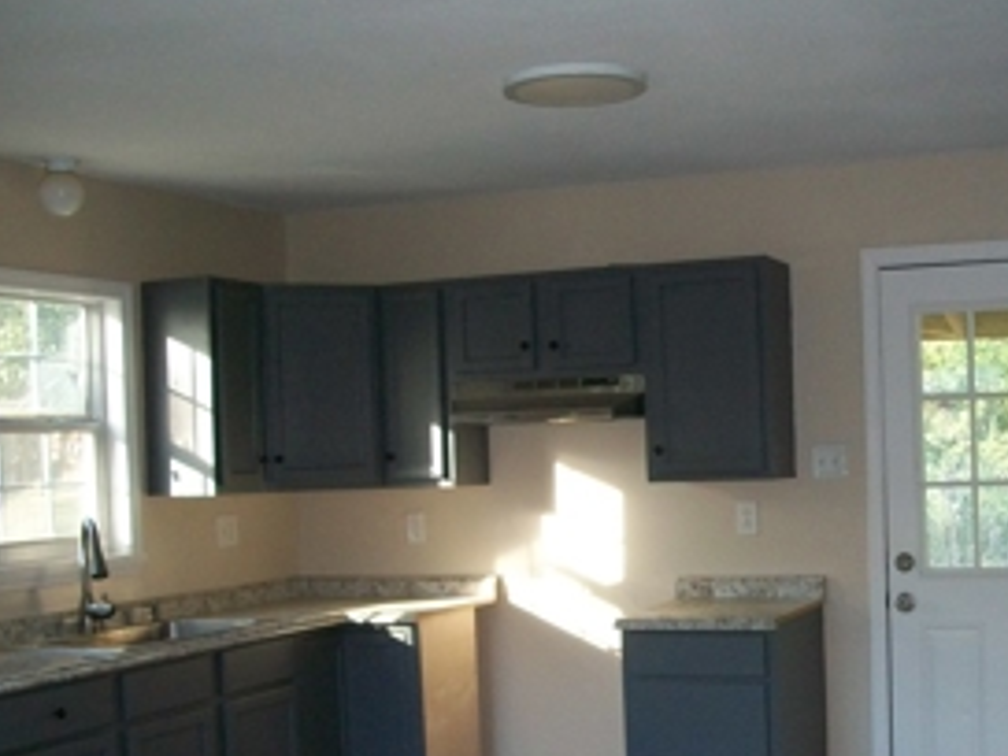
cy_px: 537
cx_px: 671
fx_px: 1369
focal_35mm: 47
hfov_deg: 40.0
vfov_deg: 30.5
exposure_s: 1/40
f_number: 2.9
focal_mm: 5.7
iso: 160
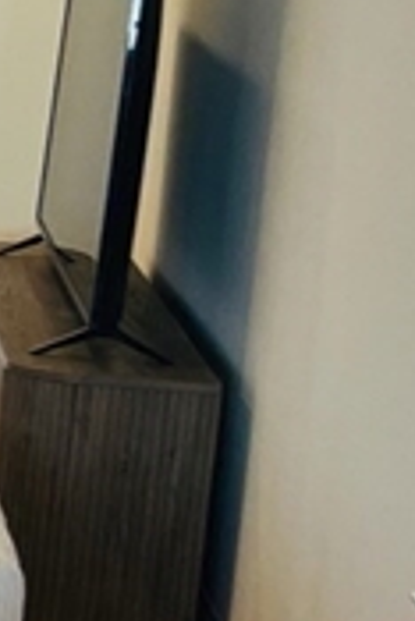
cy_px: 447
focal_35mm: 158
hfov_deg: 7.4
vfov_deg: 13.0
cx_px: -965
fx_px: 2726
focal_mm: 5.7
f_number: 1.5
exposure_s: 1/120
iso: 100
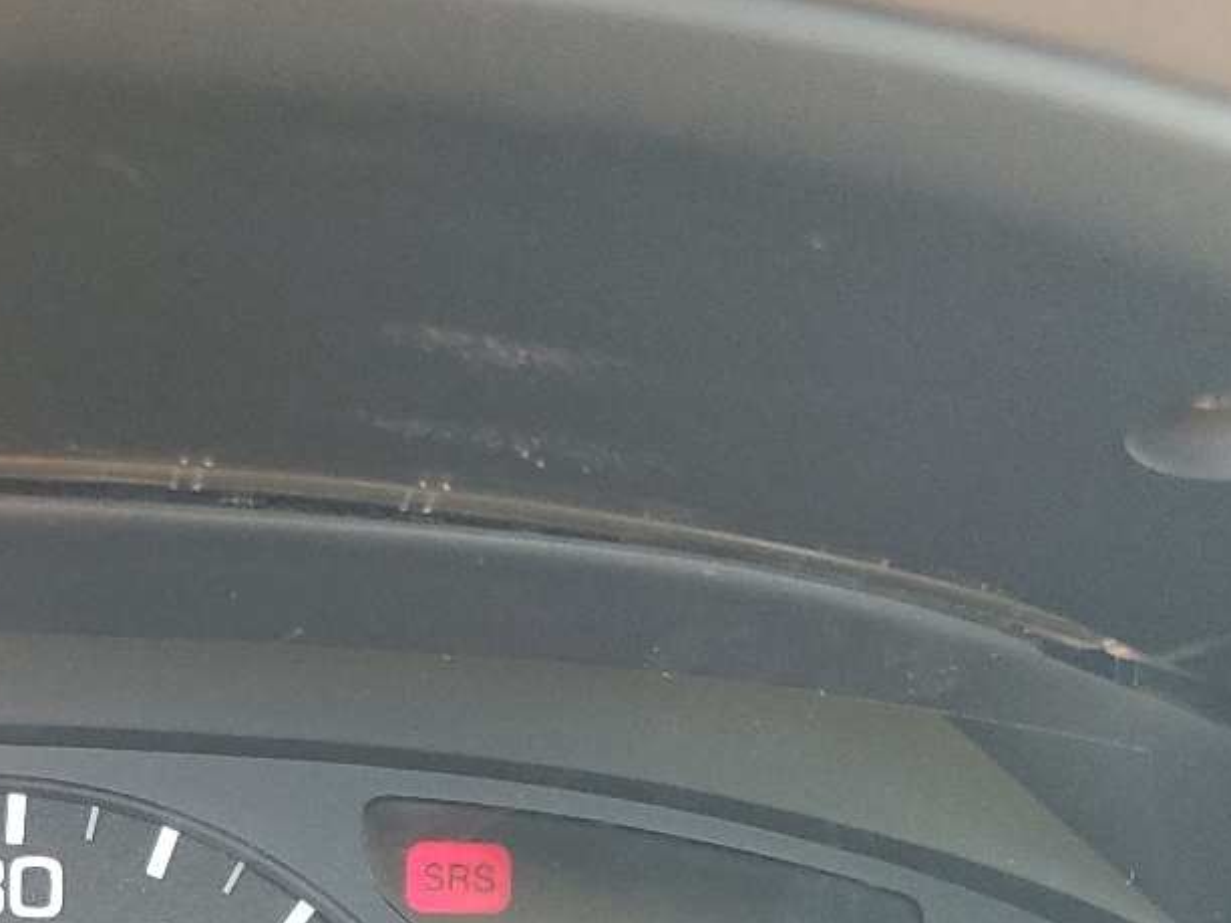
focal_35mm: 68
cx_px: 64
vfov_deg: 20.0
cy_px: 1168
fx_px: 2418
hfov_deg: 27.3
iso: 173
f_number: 1.5
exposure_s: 1/60.2
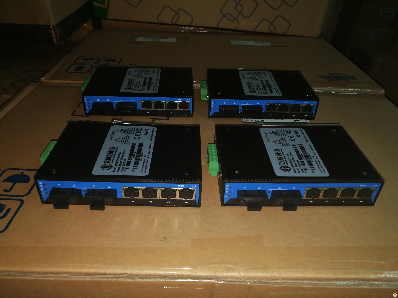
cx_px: 199
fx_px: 310
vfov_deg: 51.4
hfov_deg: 65.3
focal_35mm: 27
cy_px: 149
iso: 160
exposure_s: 1/50
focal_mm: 3.84
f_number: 2.2
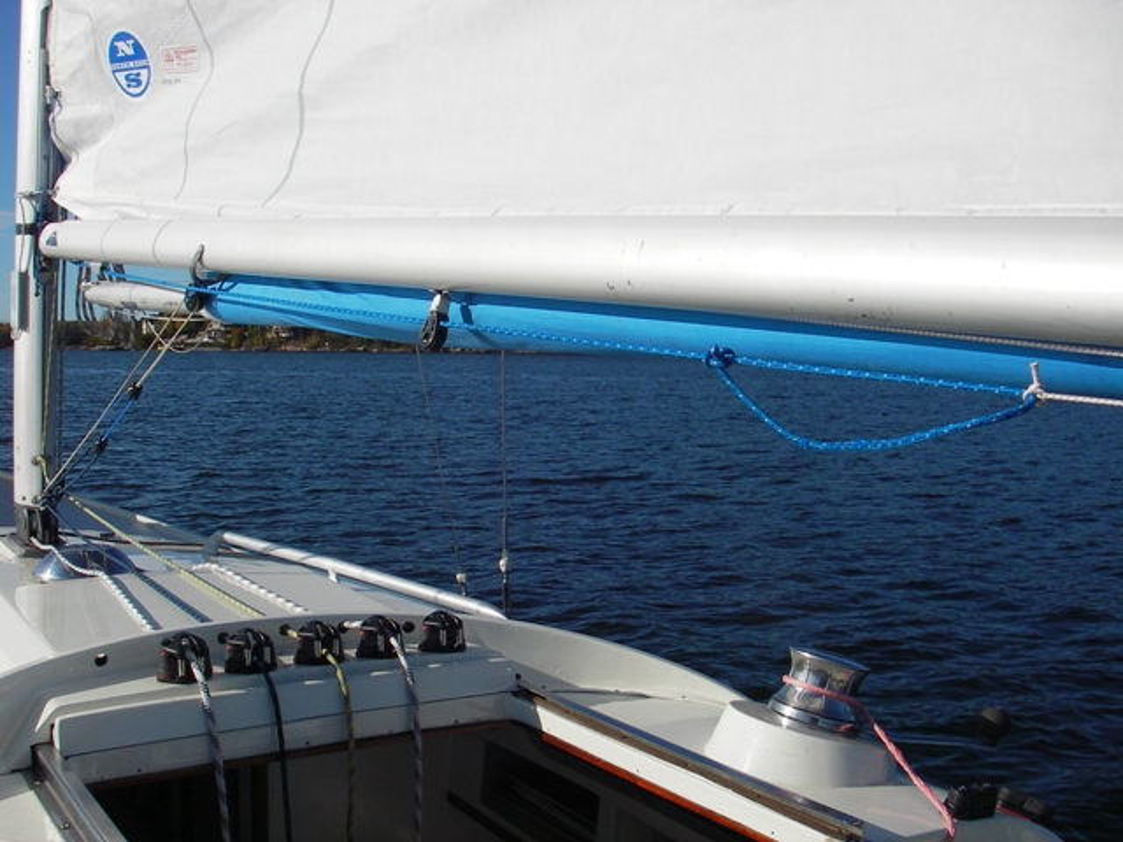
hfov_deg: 49.0
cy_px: 421
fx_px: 1233
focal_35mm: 38
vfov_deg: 37.7
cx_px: 562
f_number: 6.6
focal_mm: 6.3
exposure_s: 1/400
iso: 50
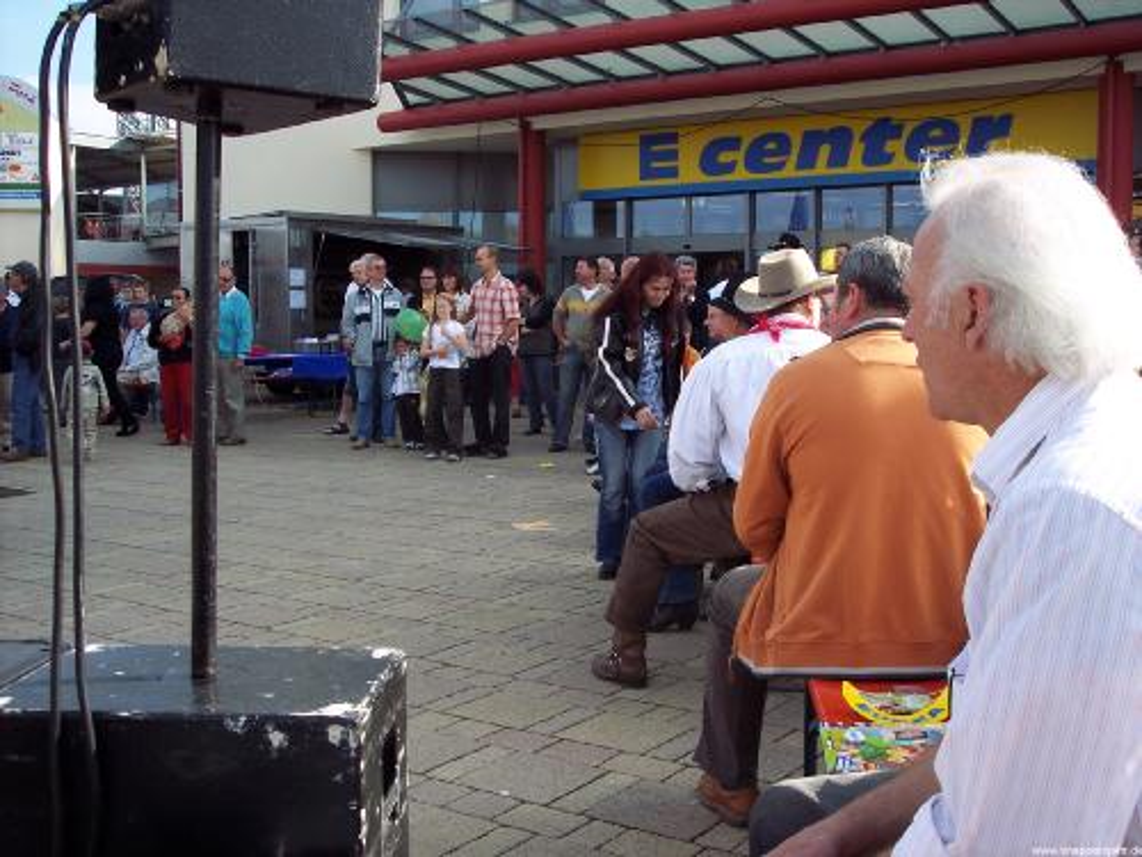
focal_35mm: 39
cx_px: 571
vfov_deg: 36.8
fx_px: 1287
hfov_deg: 47.9
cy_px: 428
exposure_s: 1/180
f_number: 3.4
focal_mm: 8
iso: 100
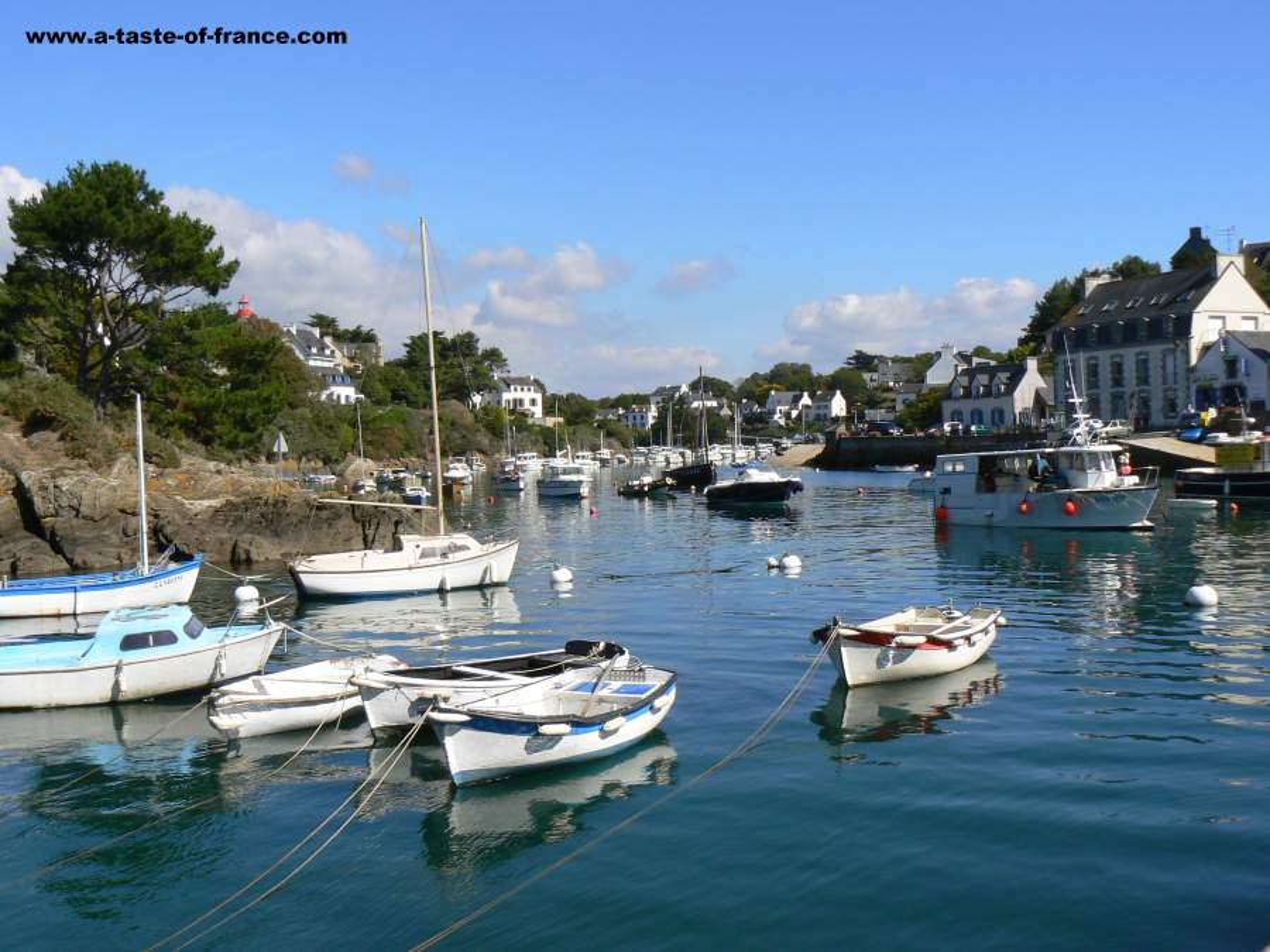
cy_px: 476
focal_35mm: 36
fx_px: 1321
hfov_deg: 51.4
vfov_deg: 39.7
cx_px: 635
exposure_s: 1/500
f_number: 7.1
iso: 80
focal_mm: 6
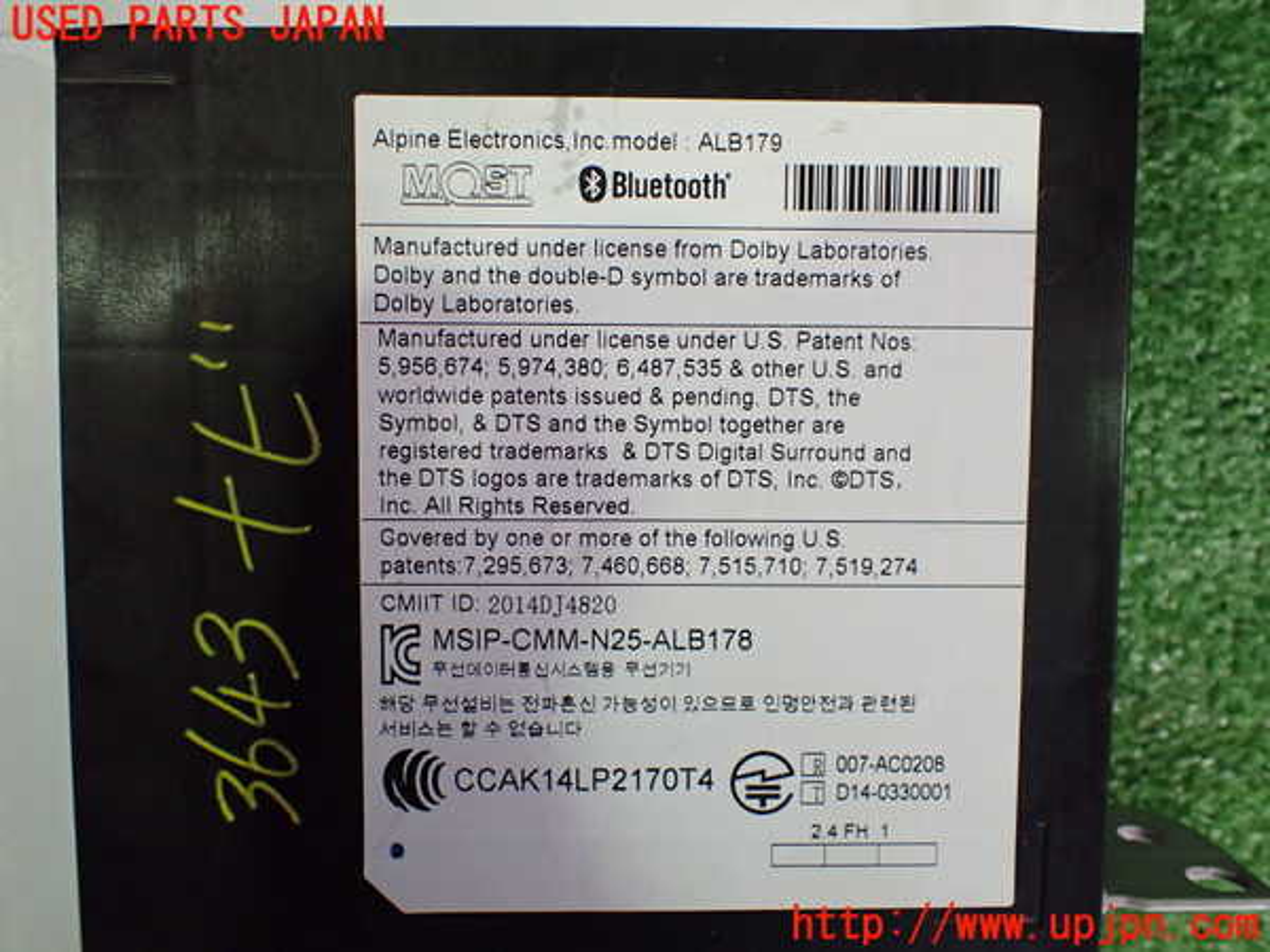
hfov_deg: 60.0
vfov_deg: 46.8
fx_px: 1101
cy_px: 476
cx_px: 635
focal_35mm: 30
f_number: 2.3
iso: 800
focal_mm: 5.4
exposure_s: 1/100
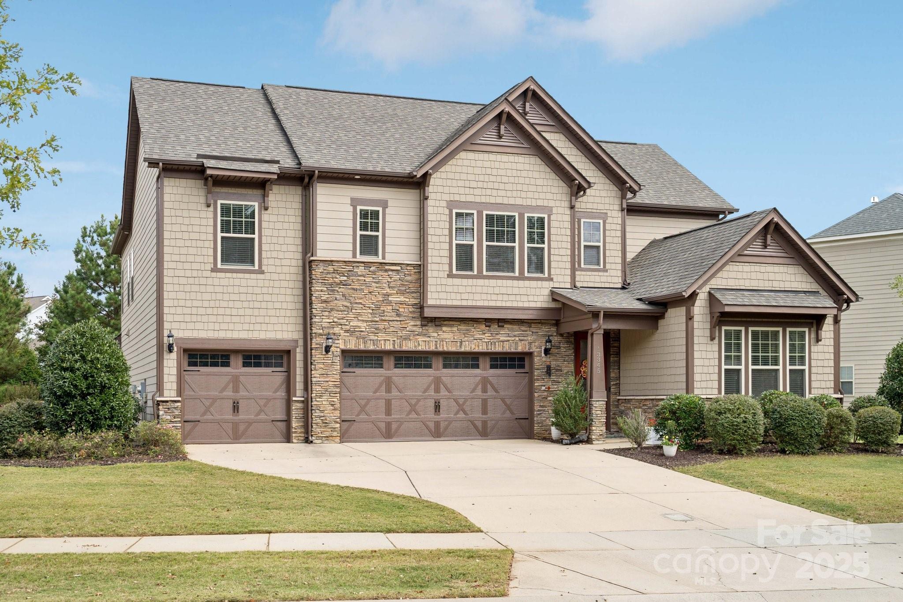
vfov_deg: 34.2
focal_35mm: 39
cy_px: 301
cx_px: 452
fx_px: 978
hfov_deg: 49.6
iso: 100
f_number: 5
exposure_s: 1/320
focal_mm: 39
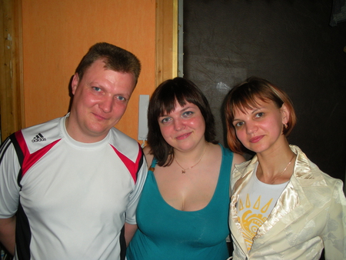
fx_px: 360
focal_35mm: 36
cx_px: 173
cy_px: 130
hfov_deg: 51.3
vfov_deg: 39.7
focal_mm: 6.3
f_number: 3.5
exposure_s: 1/60
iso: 89
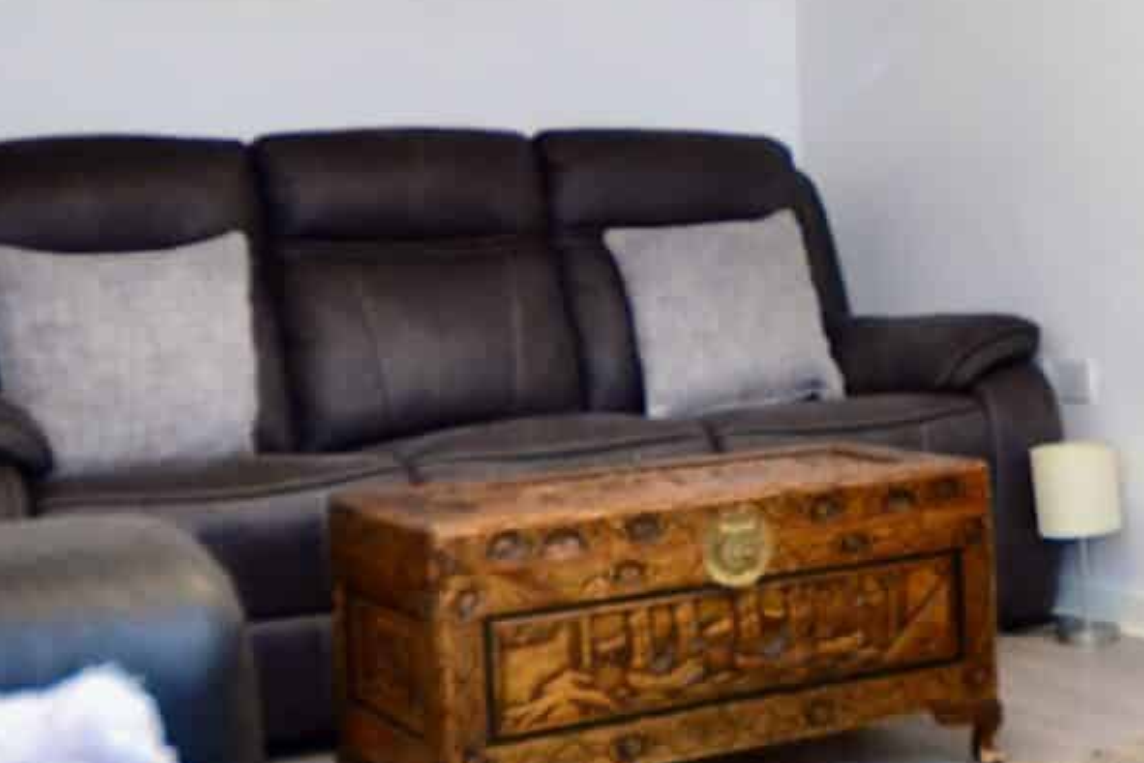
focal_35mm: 65
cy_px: 307
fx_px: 2065
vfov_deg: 20.9
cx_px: 1043
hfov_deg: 29.6
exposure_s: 1/50
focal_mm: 10
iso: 800
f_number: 3.5
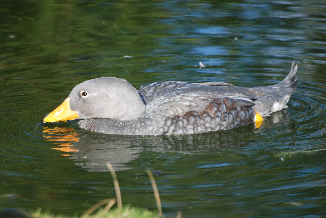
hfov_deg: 4.6
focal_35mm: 450
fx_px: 4080
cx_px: 163
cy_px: 109
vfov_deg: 3.1
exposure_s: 1/500
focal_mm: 300
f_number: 5.6
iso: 320
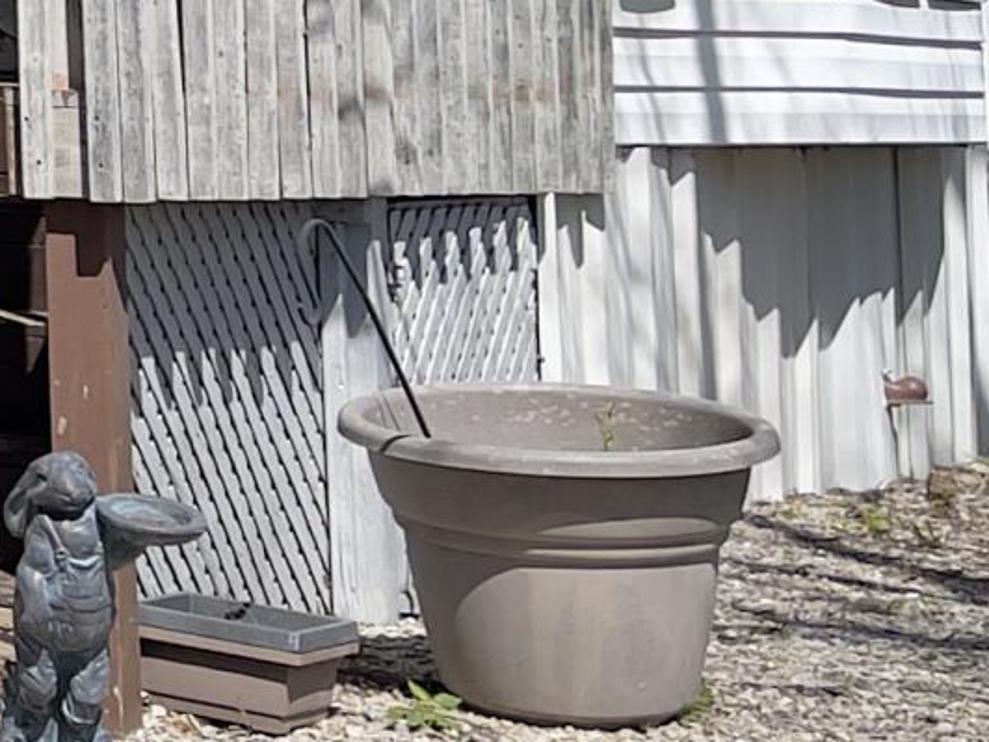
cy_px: -366
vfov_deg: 10.2
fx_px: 4028
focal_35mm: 141
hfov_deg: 10.9
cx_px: -1666
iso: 32
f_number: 1.6
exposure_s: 1/2786
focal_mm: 5.1
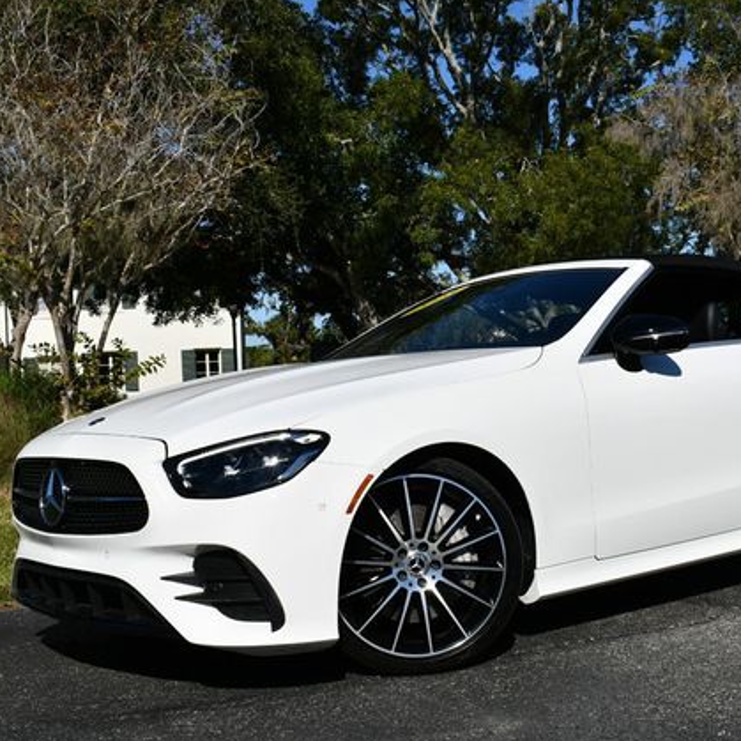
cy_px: 366
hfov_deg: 32.5
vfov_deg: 32.8
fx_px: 1259
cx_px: 492
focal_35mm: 52
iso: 100
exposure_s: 1/400
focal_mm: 20
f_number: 10
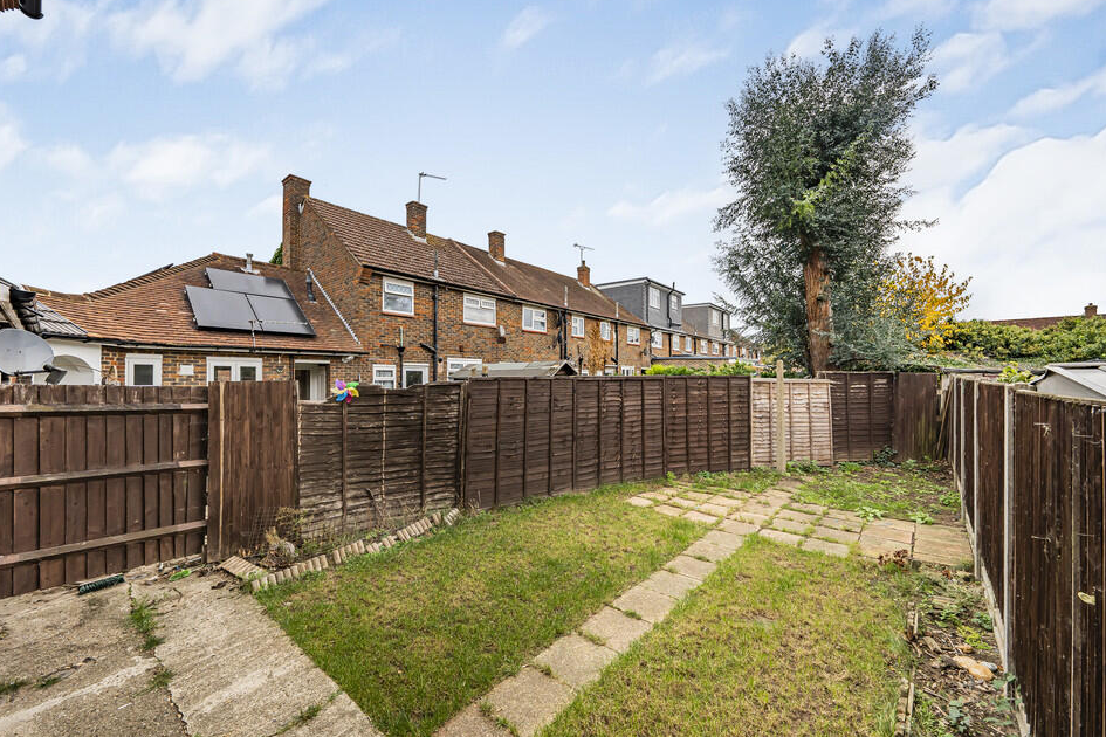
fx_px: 399
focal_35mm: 13
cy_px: 373
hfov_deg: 108.3
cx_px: 548
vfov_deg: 85.4
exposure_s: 1/320
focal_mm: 12
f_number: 9
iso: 320
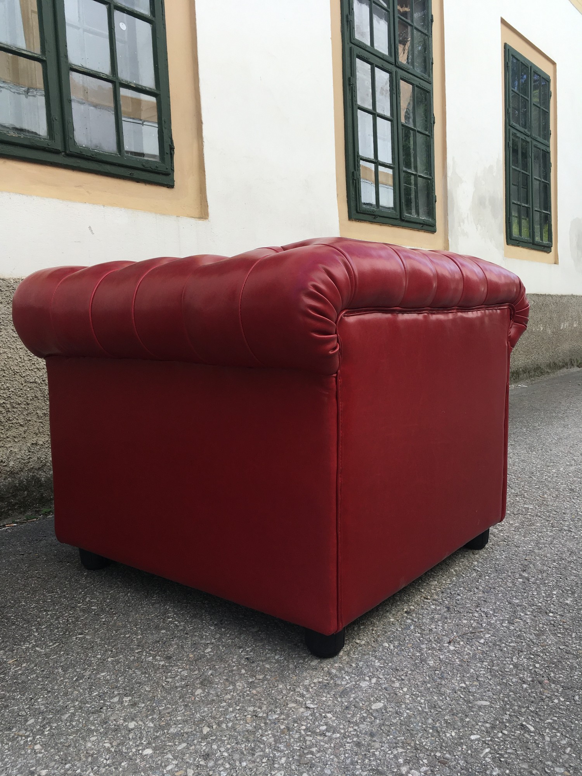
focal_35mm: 29
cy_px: 388
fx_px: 650
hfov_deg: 48.2
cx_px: 291
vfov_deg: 61.7
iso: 25
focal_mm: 4.15
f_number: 2.2
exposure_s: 1/625
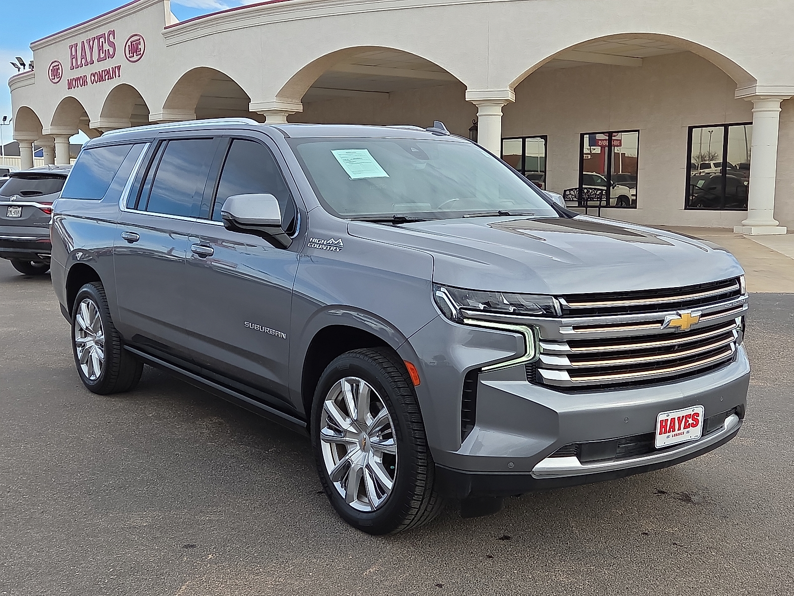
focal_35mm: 40
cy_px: 298
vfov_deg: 36.0
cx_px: 397
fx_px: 917
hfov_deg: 46.8
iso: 25
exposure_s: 1/588
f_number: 1.8
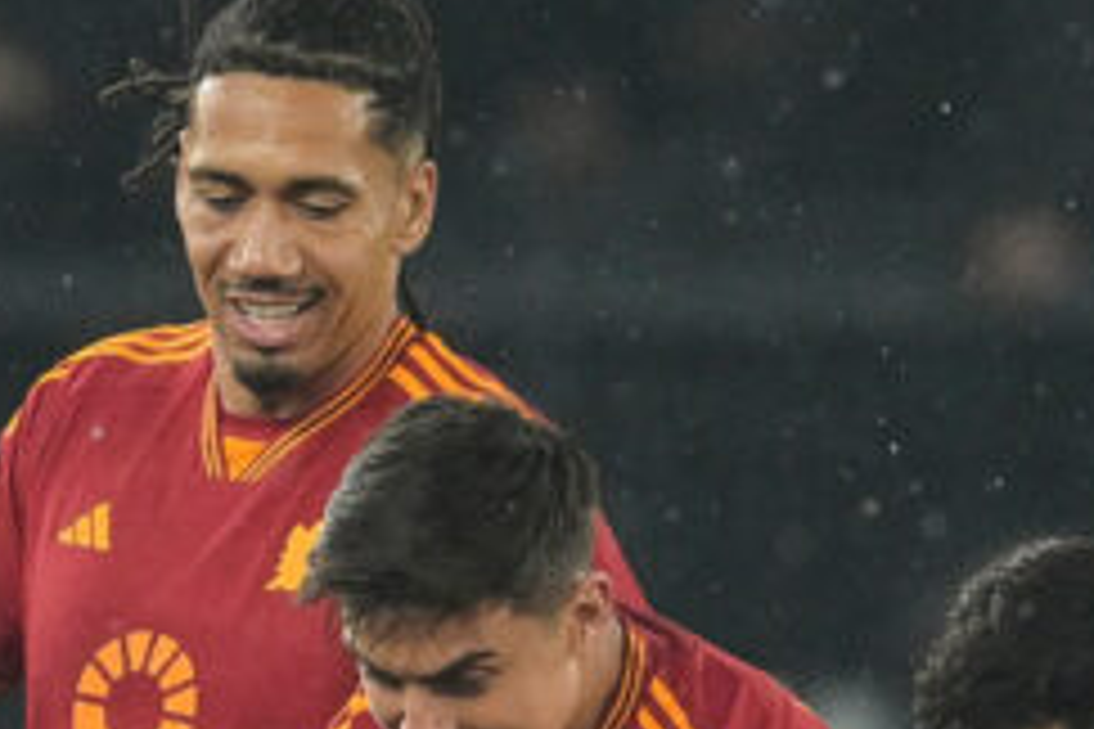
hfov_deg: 0.8
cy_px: 1305
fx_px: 75176
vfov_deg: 0.6
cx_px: 351
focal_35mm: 2474
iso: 2000
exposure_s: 1/1600
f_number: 3.5
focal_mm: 400
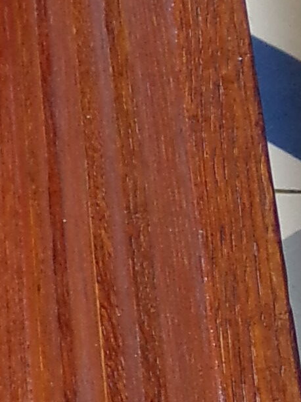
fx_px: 2099
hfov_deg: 8.1
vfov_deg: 10.9
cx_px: -100
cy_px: 345
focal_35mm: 181
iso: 200
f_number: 3
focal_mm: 4.3
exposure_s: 1/27
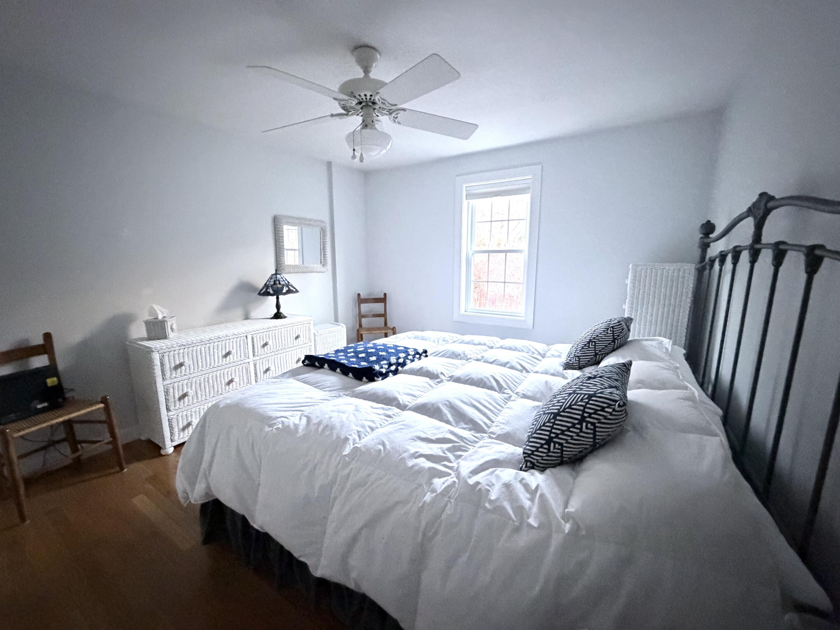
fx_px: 340
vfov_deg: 85.7
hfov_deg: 102.1
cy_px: 315
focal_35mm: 14
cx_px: 420
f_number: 2.2
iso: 1250
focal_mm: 2.22
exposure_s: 1/55
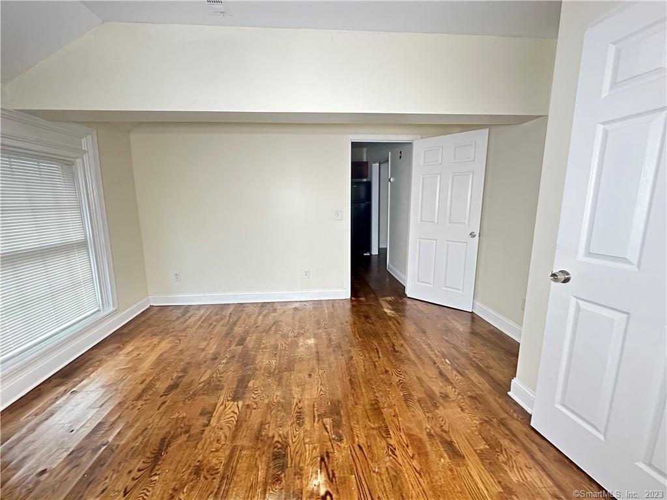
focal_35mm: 14
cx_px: 334
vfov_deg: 85.7
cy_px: 250
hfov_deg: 102.1
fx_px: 270
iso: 800
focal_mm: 2.22
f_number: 2.2
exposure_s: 1/60
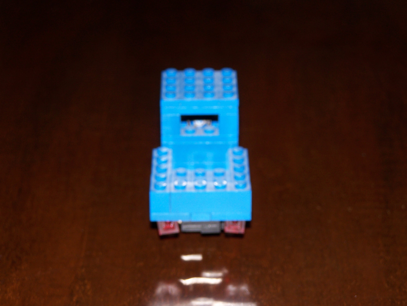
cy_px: 153
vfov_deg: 12.7
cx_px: 204
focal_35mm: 117
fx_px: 1376
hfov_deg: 16.8
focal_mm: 19.4
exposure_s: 1/100
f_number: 3.2
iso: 80
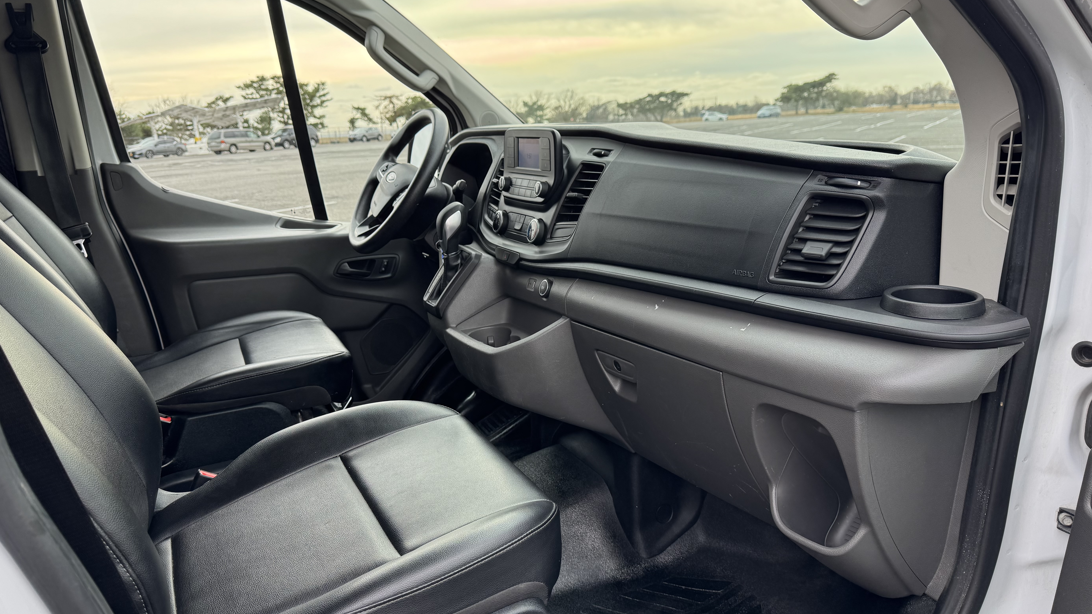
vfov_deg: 42.9
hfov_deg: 69.9
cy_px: 335
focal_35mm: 27
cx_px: 544
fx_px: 782
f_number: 1.78
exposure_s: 1/383
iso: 80
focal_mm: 6.76
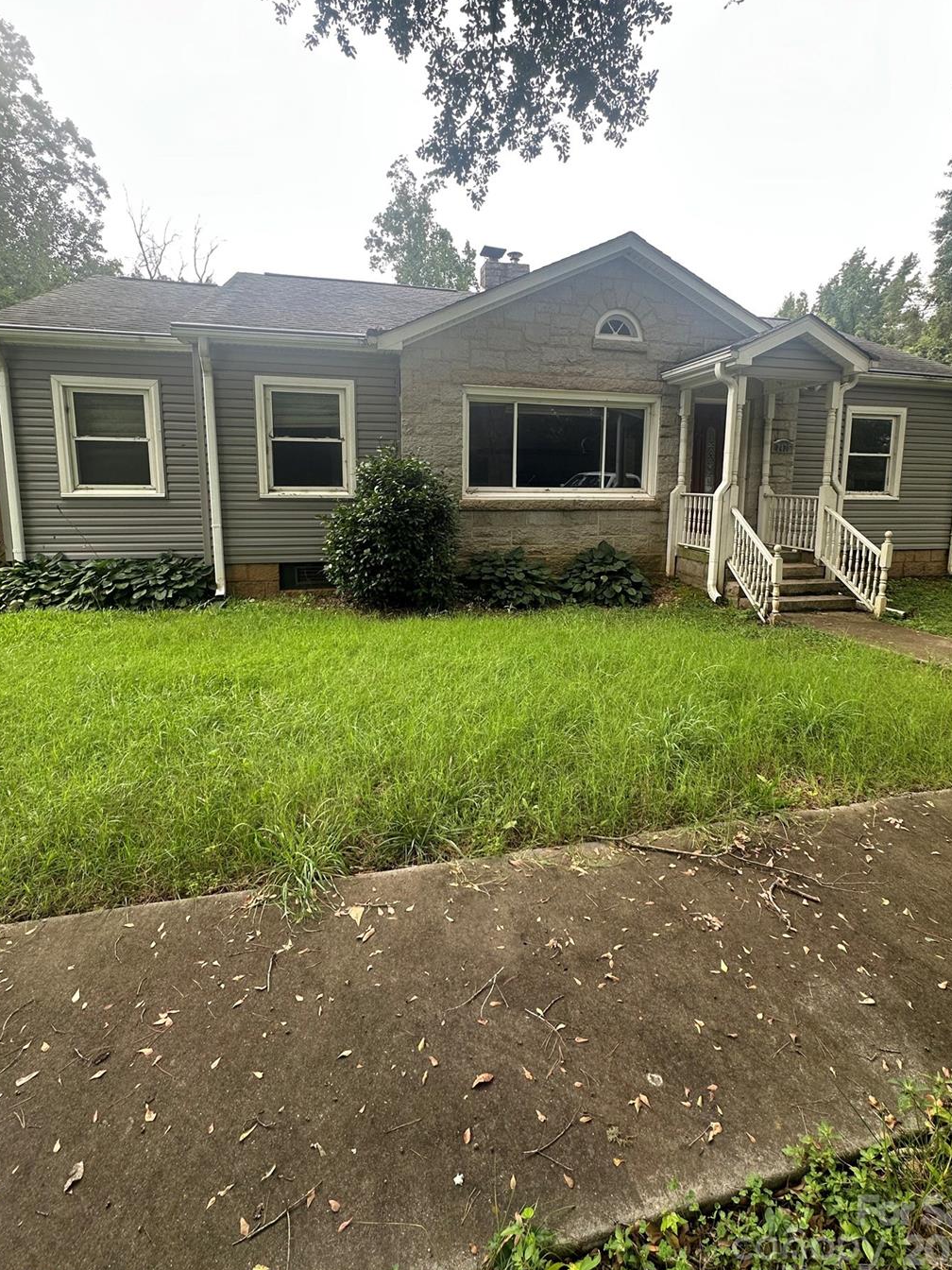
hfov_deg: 78.1
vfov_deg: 94.2
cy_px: 569
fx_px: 587
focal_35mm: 16
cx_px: 488
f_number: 2.2
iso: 40
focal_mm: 2.22
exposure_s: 1/235
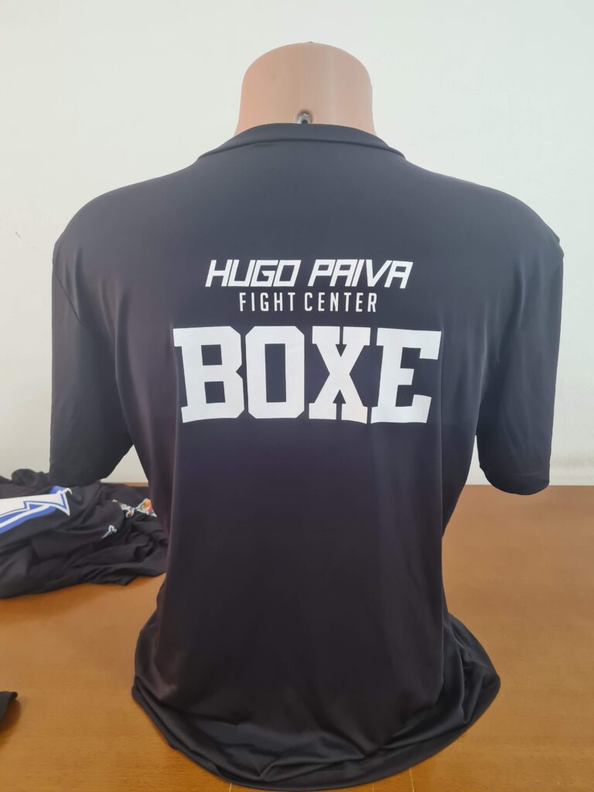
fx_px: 595
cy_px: 396
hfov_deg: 53.1
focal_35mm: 26
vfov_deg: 67.3
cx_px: 297
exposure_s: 1/60
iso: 200
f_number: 1.8
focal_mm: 5.4
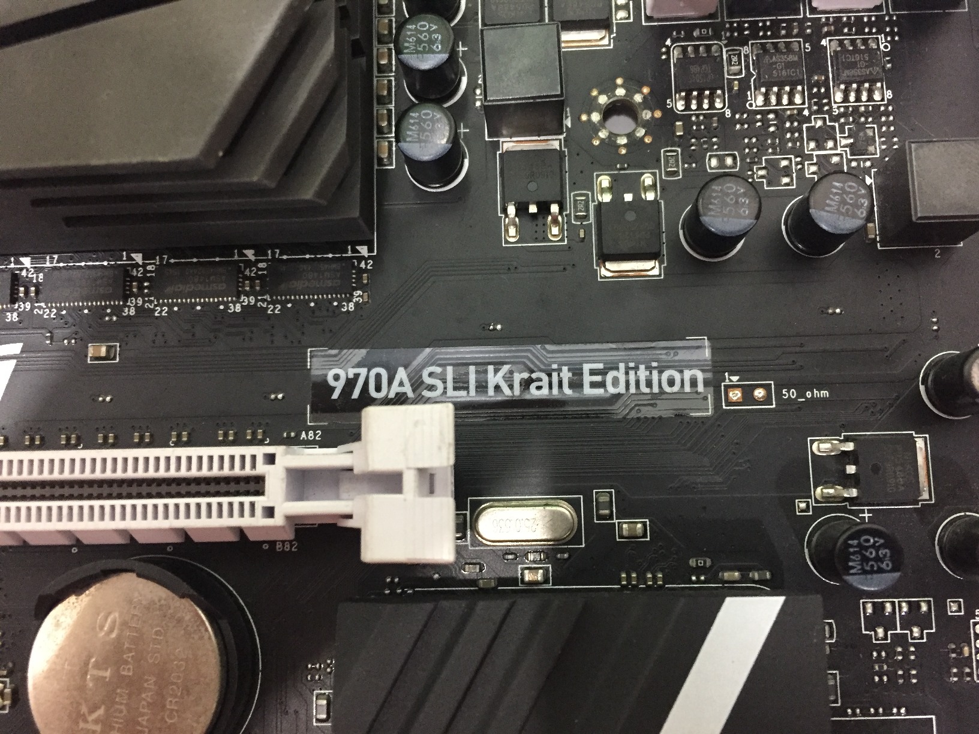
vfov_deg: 48.2
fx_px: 820
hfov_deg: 61.7
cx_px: 490
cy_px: 367
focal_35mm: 29
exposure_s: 1/17
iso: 250
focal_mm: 4.15
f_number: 2.2
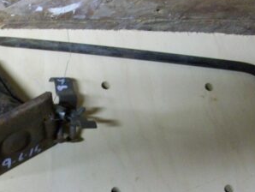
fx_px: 420
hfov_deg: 33.5
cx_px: 88
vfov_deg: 25.5
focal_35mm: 57
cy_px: 135
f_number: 2.8
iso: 273
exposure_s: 1/8
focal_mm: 5.7
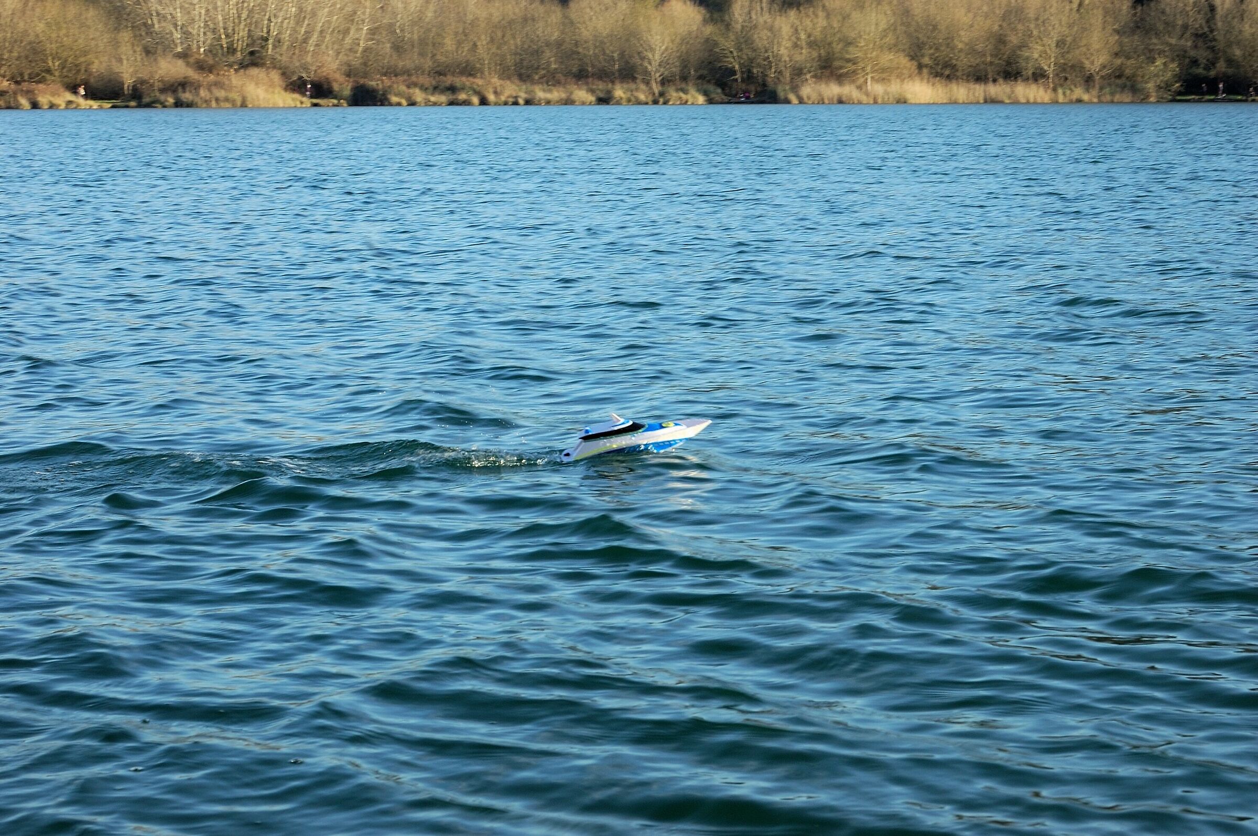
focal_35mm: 82
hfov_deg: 24.6
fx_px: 2880
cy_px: 418
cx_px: 629
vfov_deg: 16.5
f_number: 10
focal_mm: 55
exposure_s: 1/60
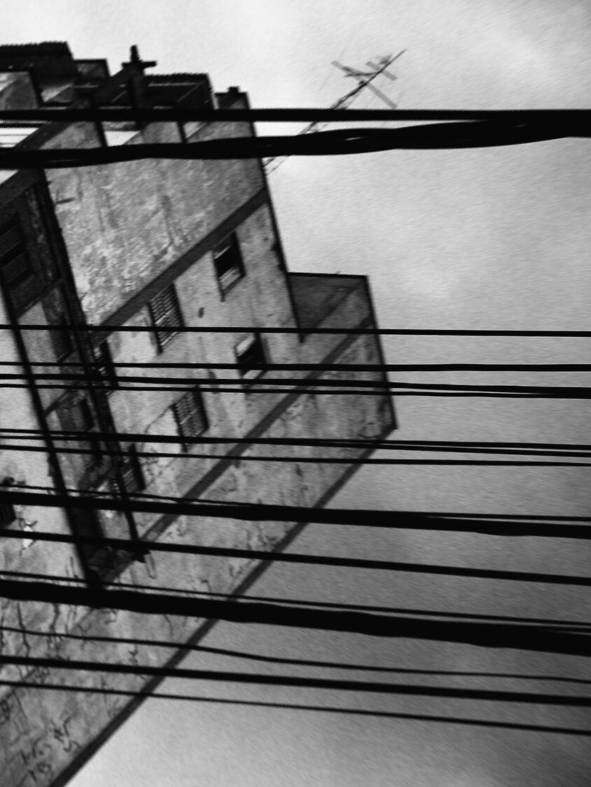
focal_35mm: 86
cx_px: -100
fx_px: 1958
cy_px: 374
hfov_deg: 16.5
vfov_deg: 22.8
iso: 400
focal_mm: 28
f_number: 9
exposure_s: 1/750
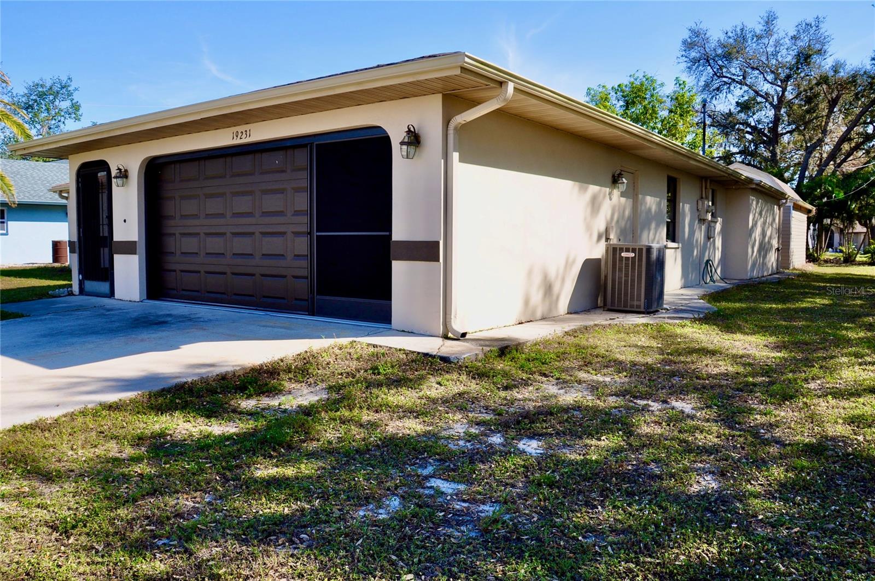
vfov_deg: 47.8
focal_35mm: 27
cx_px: 438
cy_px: 290
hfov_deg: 67.5
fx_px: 655
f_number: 10
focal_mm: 18
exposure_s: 1/200
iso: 200
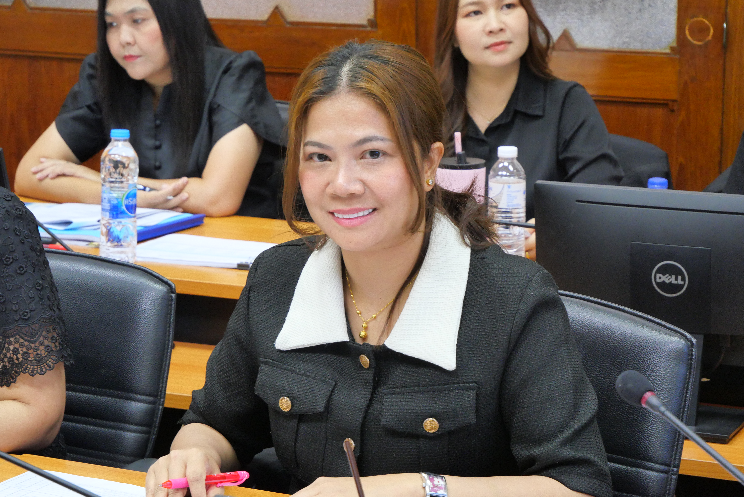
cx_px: 372
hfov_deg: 20.2
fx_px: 2089
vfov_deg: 13.6
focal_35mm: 101
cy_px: 248
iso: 1600
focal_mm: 49
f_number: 5.6
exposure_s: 1/15
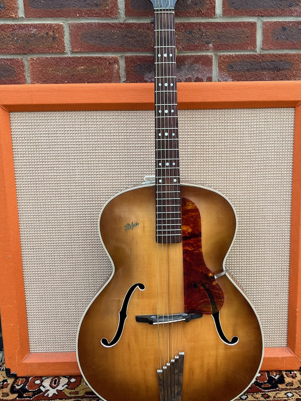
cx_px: 179
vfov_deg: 53.8
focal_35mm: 34
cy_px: 178
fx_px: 394
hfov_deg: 41.6
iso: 50
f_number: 1.5
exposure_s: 1/516
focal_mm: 5.7
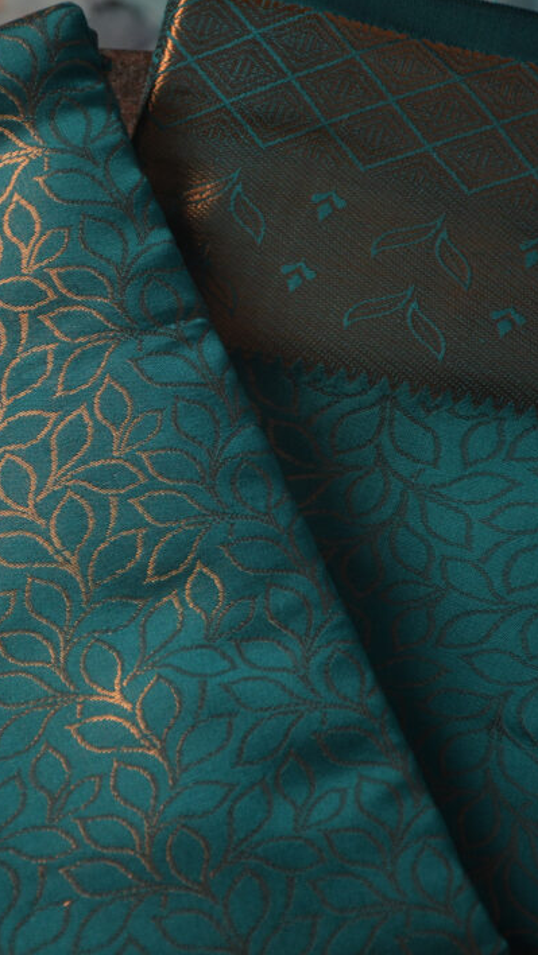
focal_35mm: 149
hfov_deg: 8.1
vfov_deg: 14.4
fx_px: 3777
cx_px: 193
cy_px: 462
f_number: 5
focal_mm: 75
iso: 2000
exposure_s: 1/160
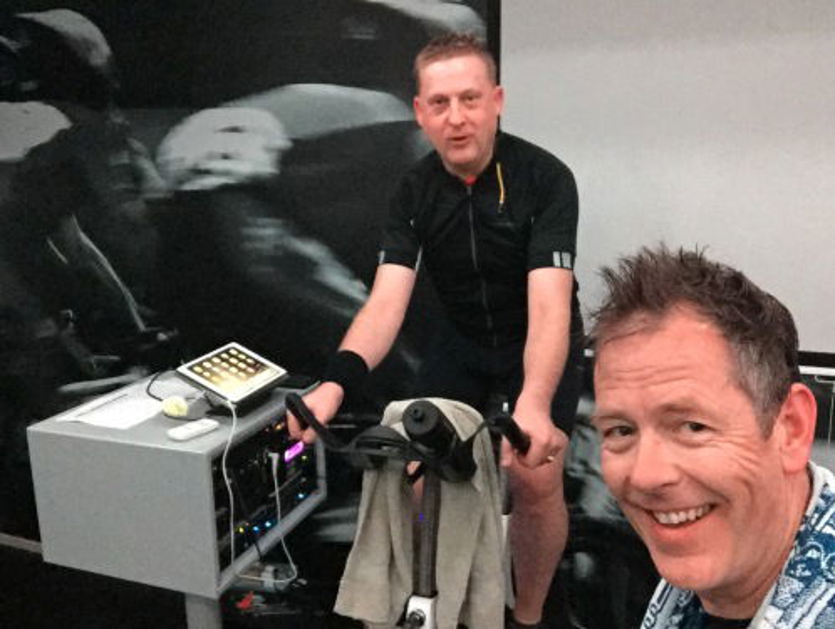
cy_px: 314
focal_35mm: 31
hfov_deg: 58.3
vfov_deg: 45.5
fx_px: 749
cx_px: 418
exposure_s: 1/17
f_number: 2.2
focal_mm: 2.65
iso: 640
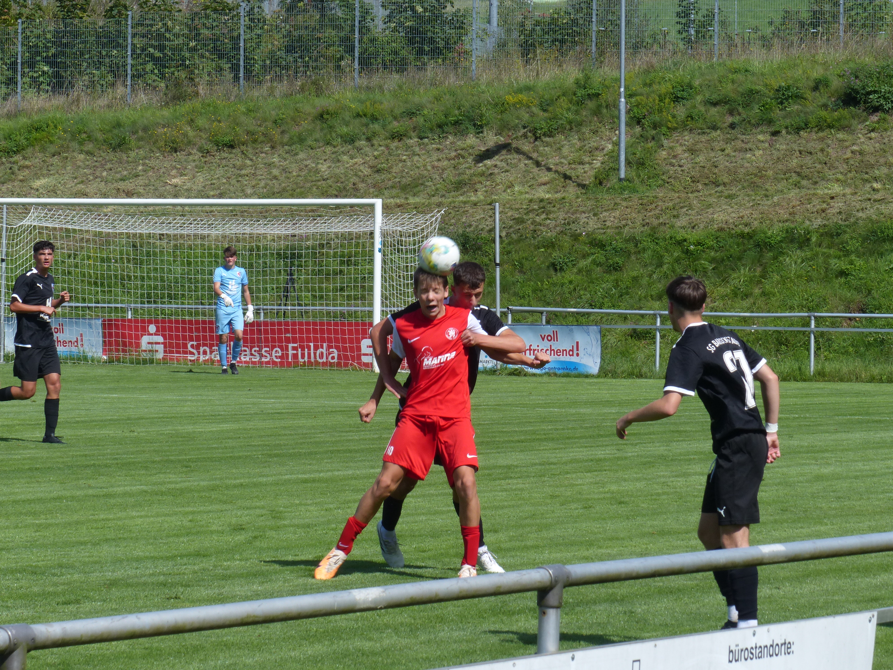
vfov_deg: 7.6
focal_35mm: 195
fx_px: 5030
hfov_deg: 10.1
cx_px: 446
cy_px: 335
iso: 100
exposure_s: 1/400
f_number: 7.1
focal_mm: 35.1
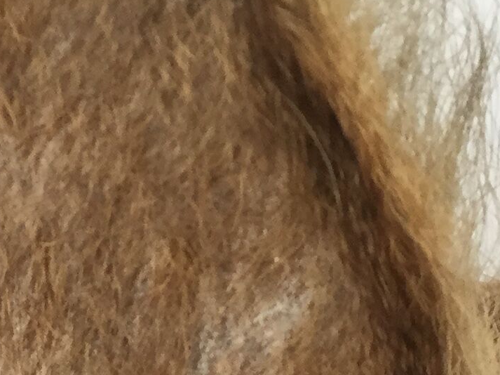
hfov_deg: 13.9
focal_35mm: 142
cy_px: 560
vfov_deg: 10.1
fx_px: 2050
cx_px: 126
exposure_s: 1/33
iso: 25
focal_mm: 3.3
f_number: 2.4
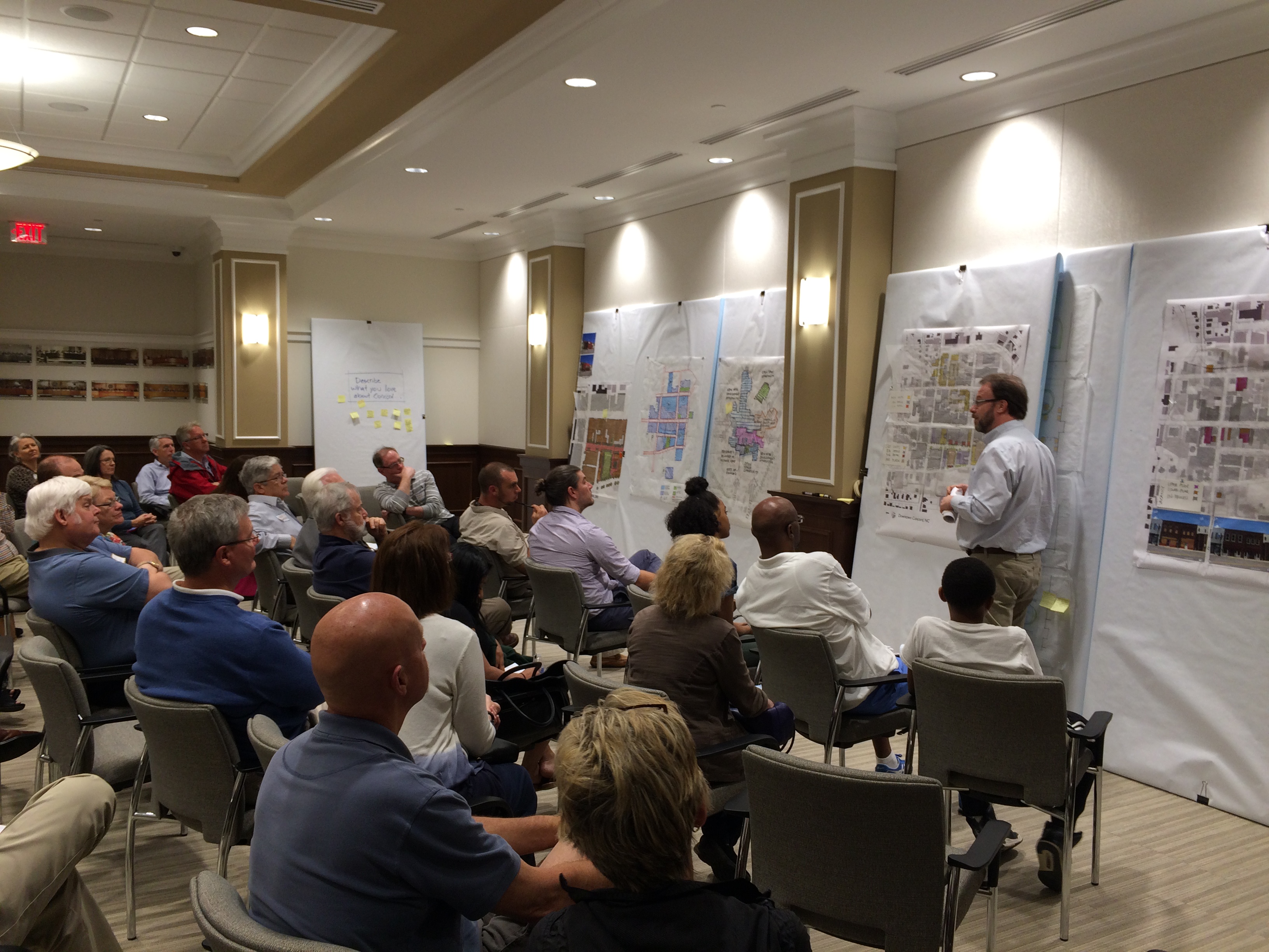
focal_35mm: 29
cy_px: 476
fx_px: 1063
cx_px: 634
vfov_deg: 48.2
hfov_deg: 61.7
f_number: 2.2
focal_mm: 4.15
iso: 50
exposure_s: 1/30
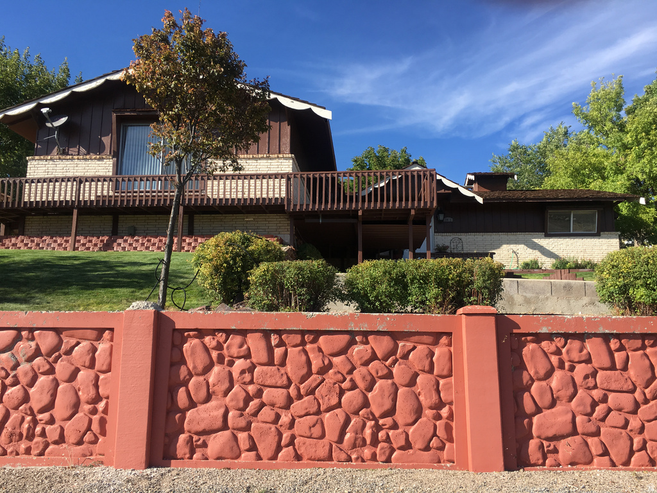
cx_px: 328
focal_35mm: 29
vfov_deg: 48.2
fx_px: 550
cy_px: 246
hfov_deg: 61.7
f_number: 2.2
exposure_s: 1/884
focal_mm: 4.15
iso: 25
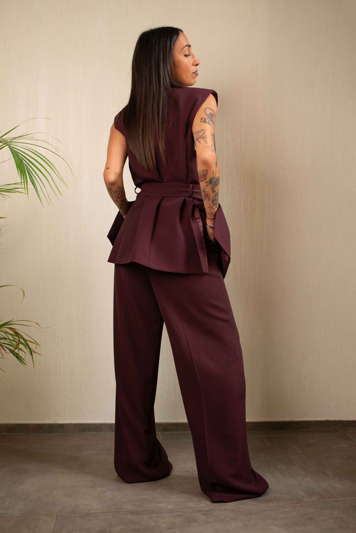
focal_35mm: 35
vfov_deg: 54.4
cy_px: 266
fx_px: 519
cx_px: 178
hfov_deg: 37.9
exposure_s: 1/250
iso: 800
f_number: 4
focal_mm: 35
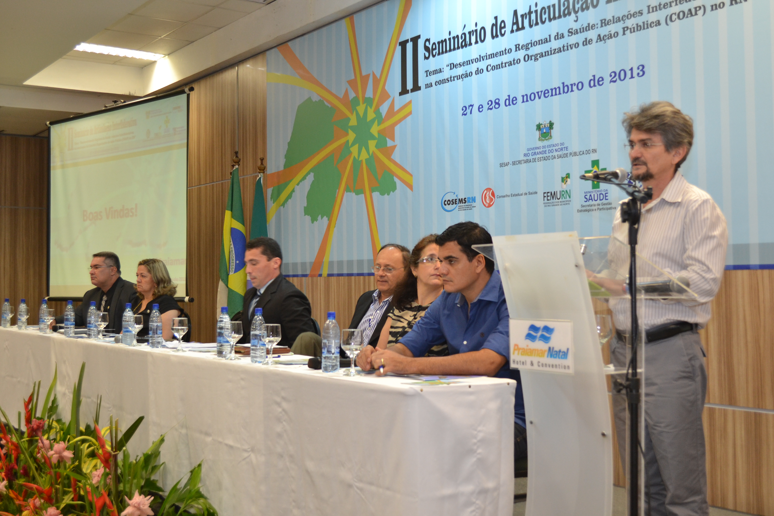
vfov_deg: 30.8
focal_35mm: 44
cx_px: 387
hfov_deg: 45.0
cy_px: 258
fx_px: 935
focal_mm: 29
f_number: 4.5
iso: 800
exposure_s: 1/30
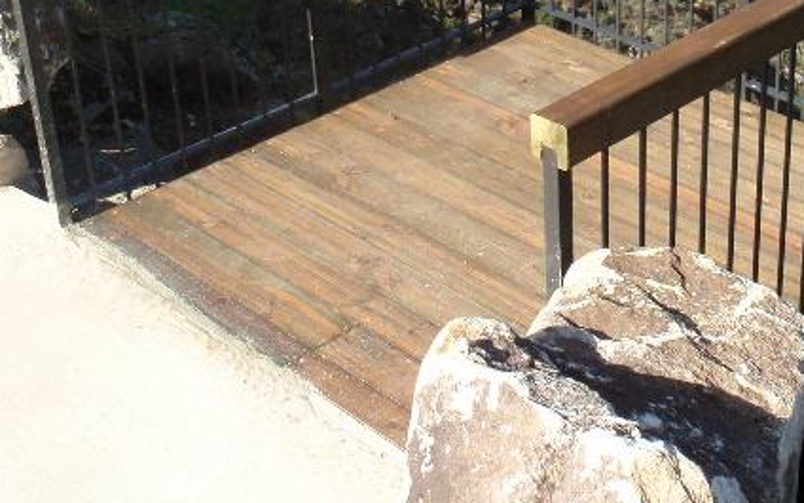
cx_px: 612
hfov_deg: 29.7
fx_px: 1490
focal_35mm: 68
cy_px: 36
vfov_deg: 18.8
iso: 80
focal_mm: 6.07
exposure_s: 1/80
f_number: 9
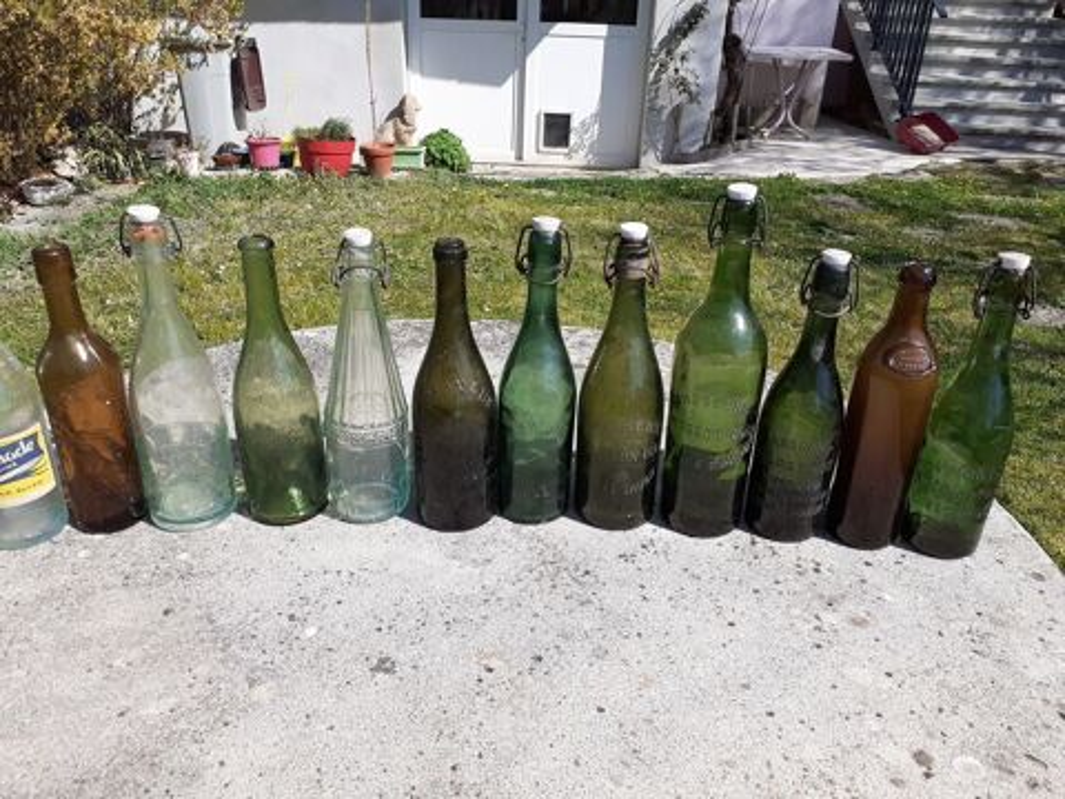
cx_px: 532
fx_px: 831
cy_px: 400
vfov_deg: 51.4
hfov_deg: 65.3
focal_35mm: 27
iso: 40
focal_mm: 3.6
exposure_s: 1/1805
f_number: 1.9
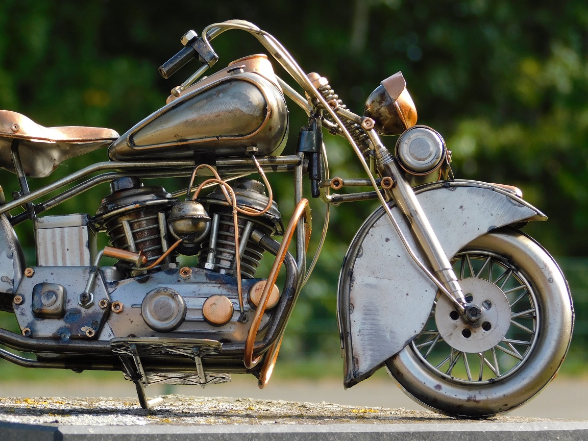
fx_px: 4518
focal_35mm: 266
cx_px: 294
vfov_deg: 5.6
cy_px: 220
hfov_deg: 7.4
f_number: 5.7
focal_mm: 47.2
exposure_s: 1/125
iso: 125
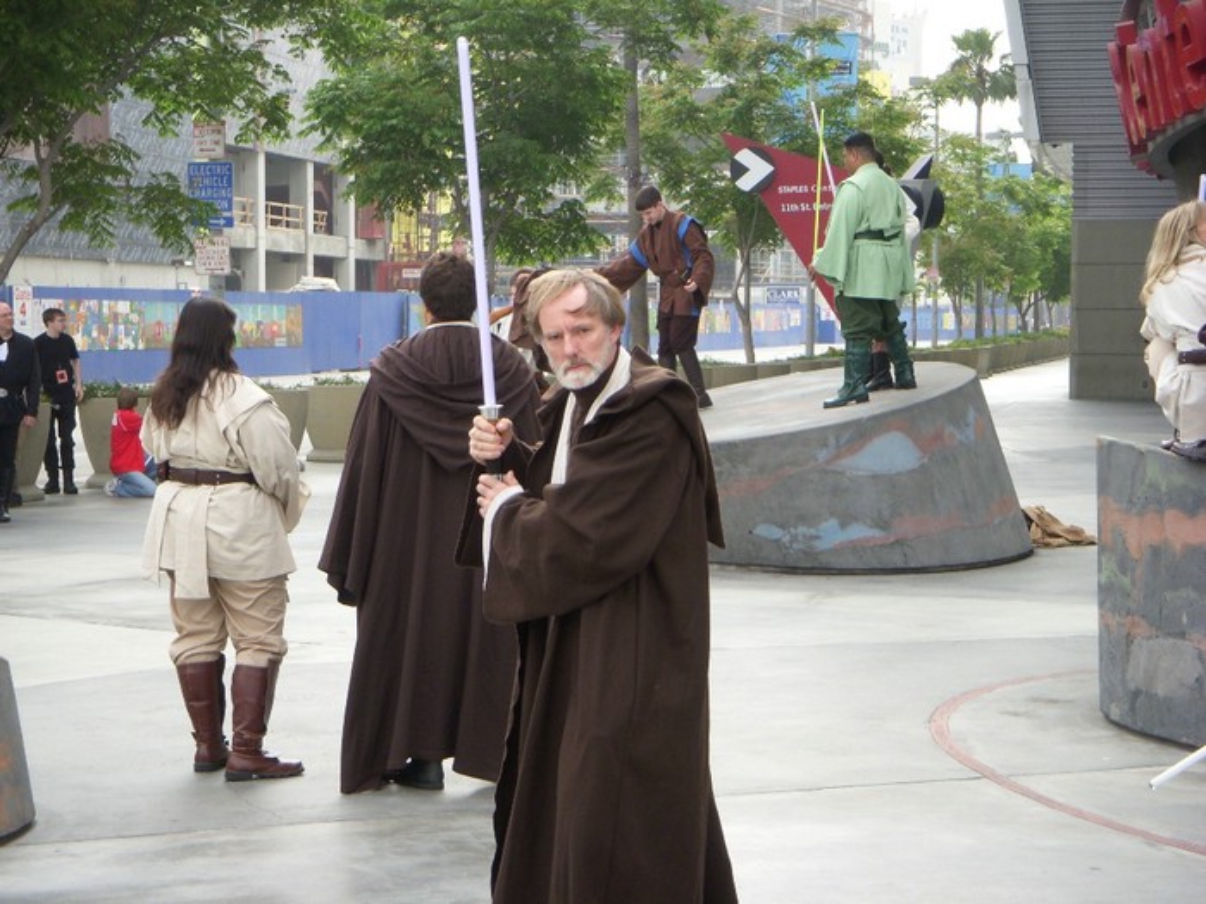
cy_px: 452
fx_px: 2648
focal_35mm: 76
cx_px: 603
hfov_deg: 25.7
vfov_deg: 19.4
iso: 100
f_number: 3.8
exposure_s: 1/250
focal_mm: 12.6
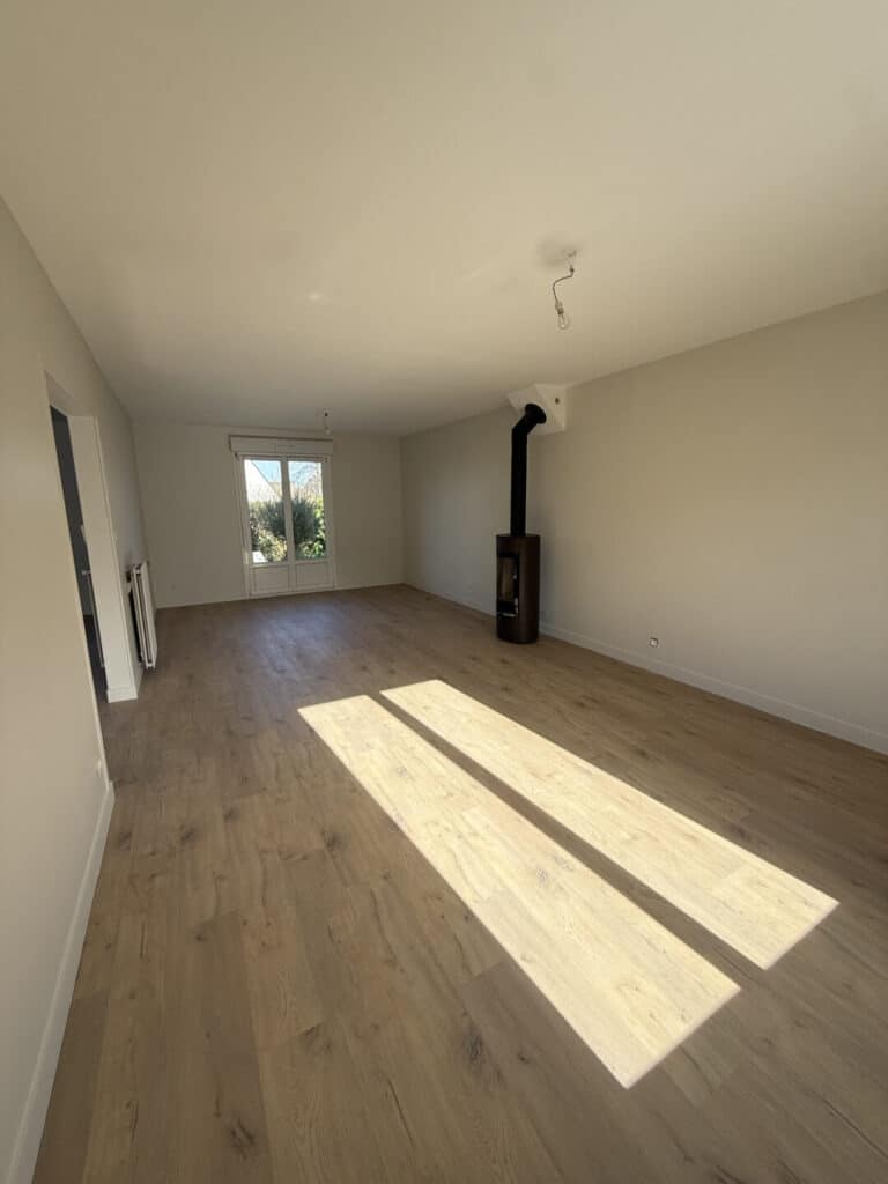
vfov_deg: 102.1
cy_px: 592
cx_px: 444
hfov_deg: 85.7
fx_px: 479
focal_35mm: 14
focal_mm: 2.22
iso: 50
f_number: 2.2
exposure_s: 1/479
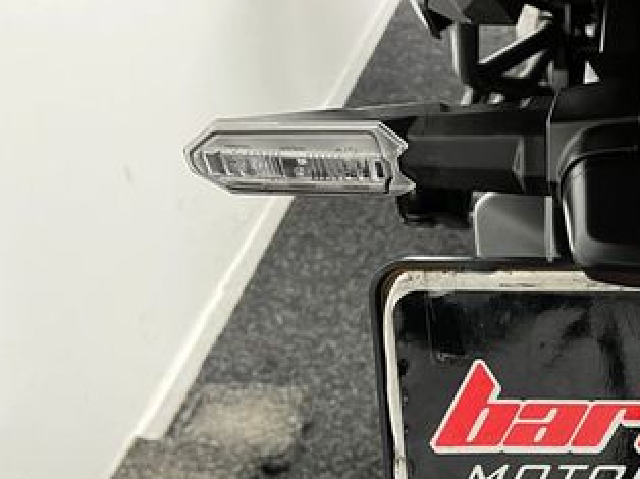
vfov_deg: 26.5
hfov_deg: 33.2
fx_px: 979
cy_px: 438
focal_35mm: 53
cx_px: 636
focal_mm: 5.1
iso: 500
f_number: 1.6
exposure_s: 1/33
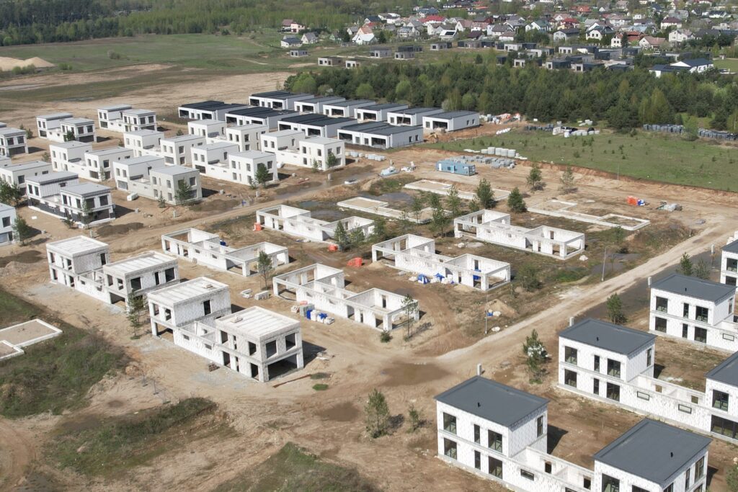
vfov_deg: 57.2
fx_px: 451
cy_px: 246
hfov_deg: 78.6
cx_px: 369
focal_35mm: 22
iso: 110
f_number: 2.8
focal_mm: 8.38
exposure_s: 1/2500
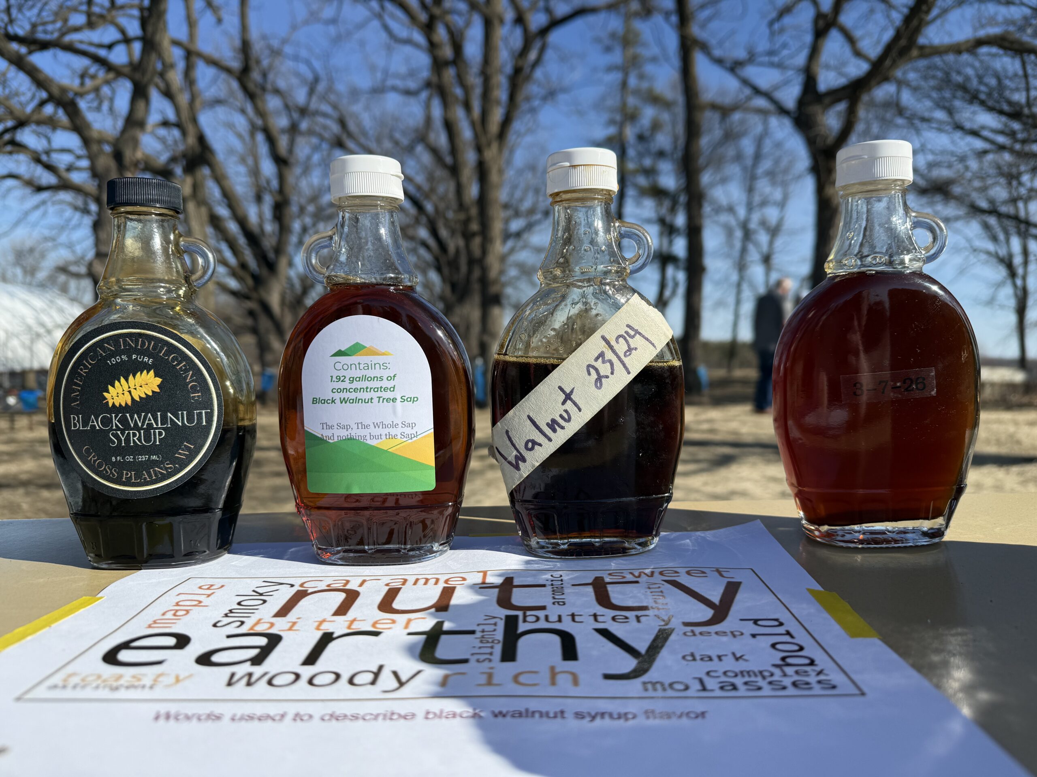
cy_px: 388
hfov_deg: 71.6
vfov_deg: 56.8
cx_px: 518
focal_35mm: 24
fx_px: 719
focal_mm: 6.76
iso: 80
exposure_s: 1/4405
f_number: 1.78
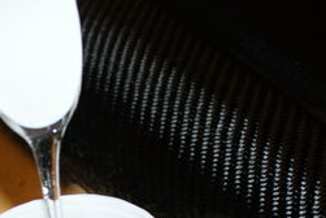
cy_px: 183
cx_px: 61
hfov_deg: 18.9
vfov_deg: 12.8
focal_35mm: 107
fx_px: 970
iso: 400
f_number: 5.6
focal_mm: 28
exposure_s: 1/60
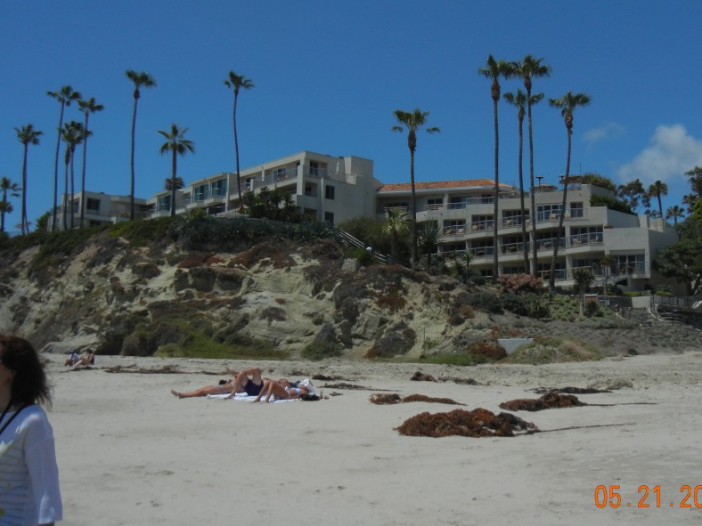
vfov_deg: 36.8
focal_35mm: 39
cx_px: 419
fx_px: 791
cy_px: 226
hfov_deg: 47.6
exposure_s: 1/1232
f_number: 7
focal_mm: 5.4
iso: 160
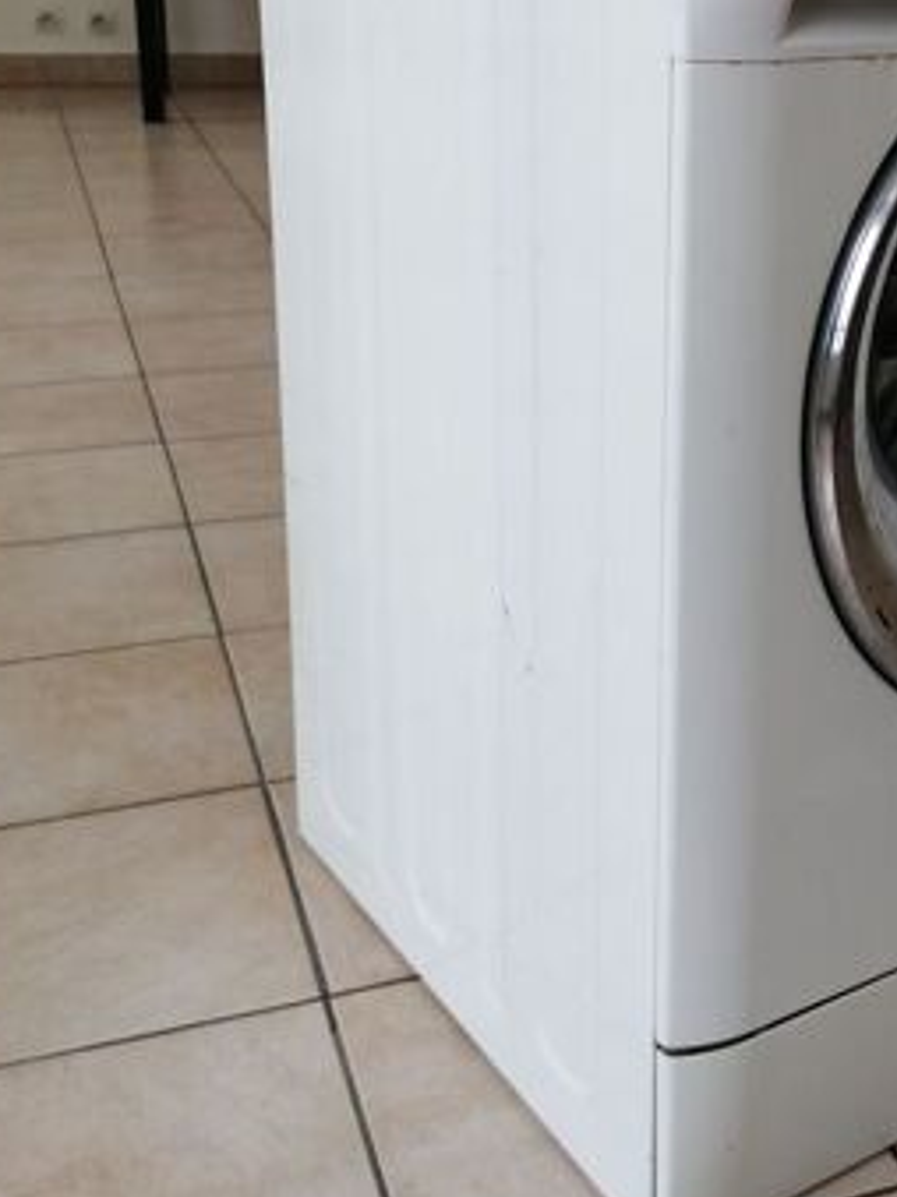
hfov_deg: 27.8
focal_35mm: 51
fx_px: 1763
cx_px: 742
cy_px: 388
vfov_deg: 37.1
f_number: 1.8
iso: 100
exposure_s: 1/100
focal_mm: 3.88
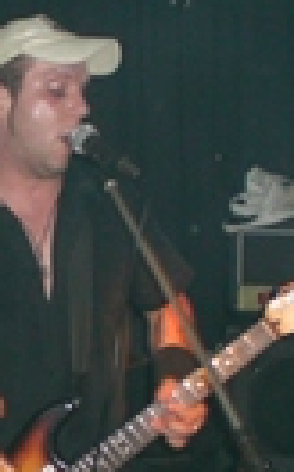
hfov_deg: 11.9
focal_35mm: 107
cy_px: 400
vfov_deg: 19.2
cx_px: -82
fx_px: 1378
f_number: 3.1
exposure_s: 1/60
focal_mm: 6.3
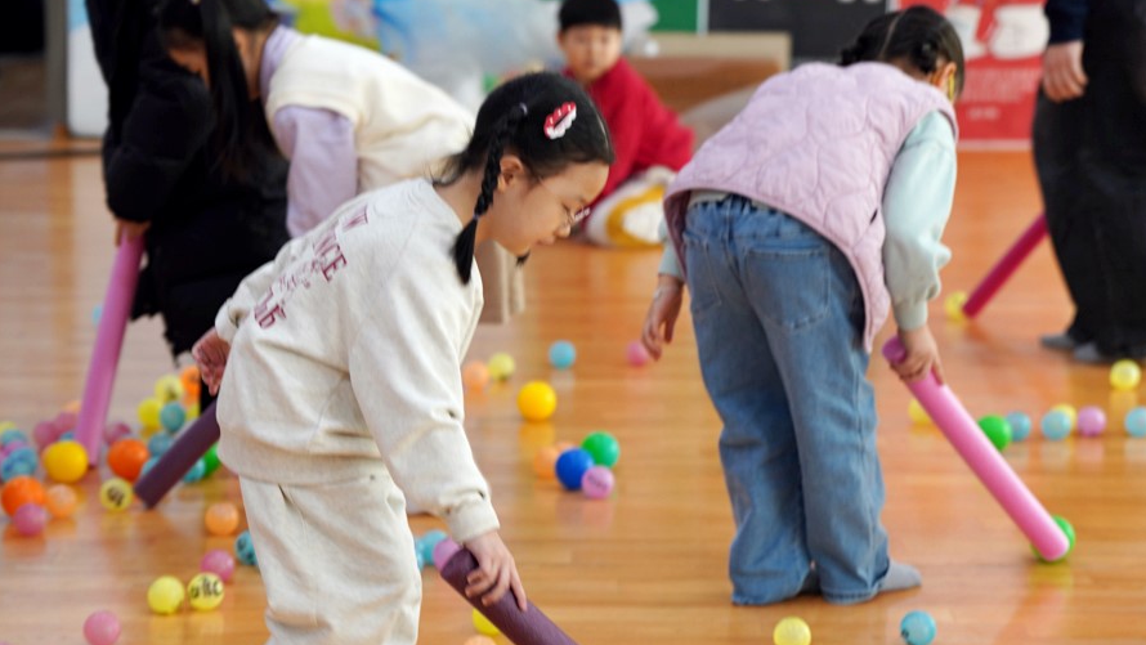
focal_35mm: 108
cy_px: 375
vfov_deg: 11.2
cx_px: 578
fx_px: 3282
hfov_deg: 19.8
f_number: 4
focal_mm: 102
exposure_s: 1/160
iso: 640
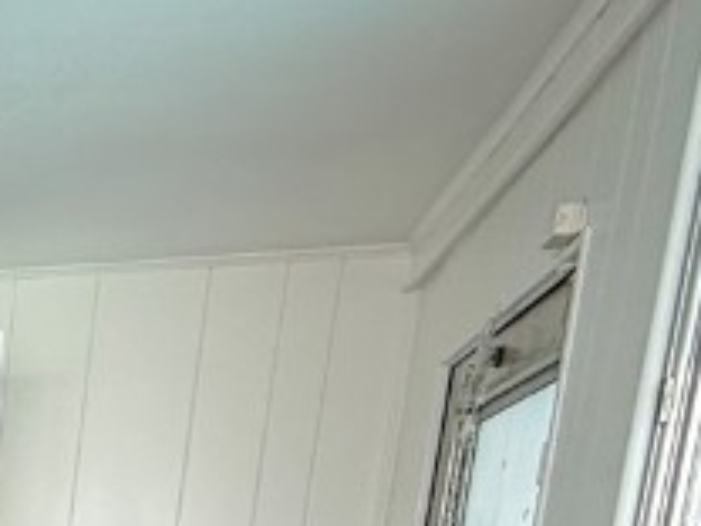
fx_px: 1397
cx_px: -509
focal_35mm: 69
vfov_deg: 17.7
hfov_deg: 20.9
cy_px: 914
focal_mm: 2.22
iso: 160
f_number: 2.2
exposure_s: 1/99
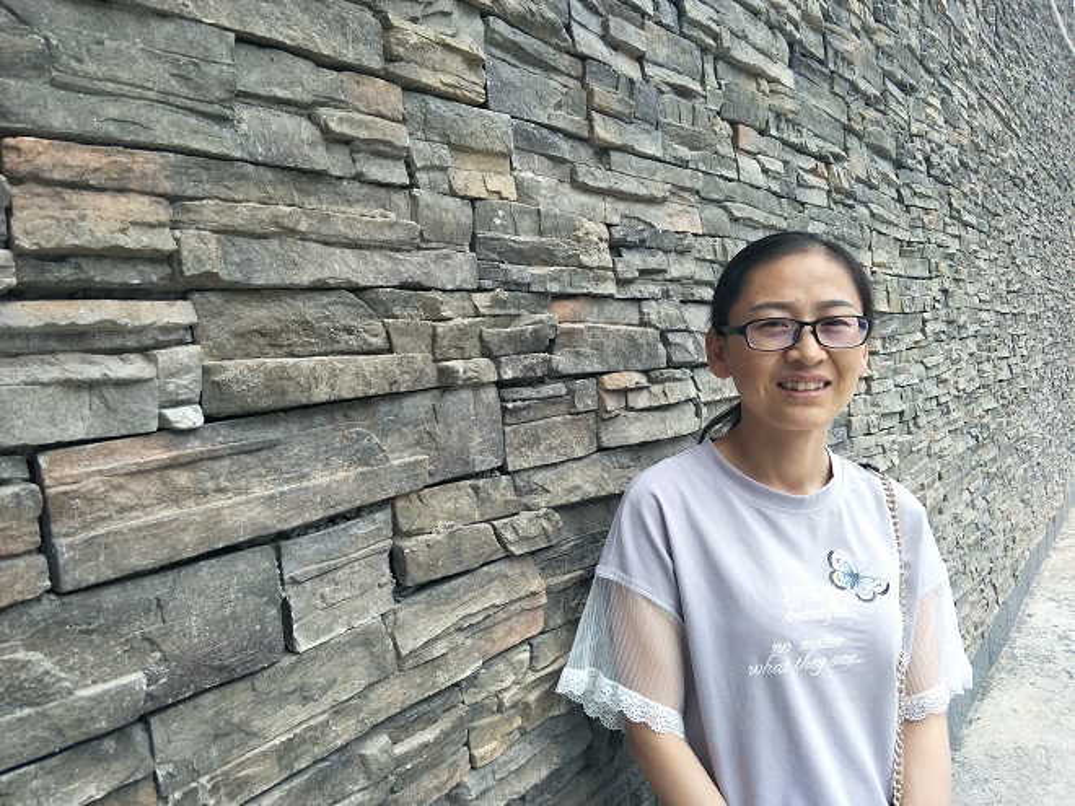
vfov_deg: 61.1
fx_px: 683
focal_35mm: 22
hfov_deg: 76.4
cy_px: 403
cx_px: 538
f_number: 1.7
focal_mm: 3.79
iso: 33
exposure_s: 1/179
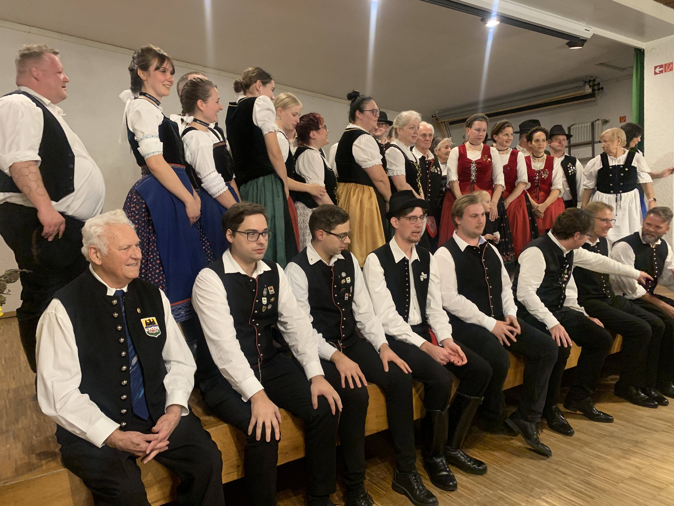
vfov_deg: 53.1
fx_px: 506
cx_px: 337
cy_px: 253
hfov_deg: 67.3
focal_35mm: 26
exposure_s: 1/33
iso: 400
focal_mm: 4.25
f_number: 1.8
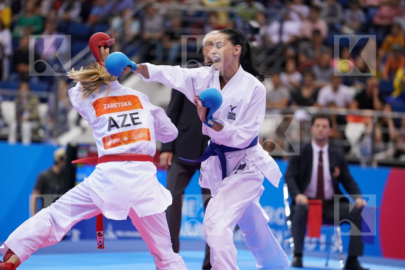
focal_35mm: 198
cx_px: 202
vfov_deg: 6.9
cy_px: 135
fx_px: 2227
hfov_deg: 10.4
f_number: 2.8
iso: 1600
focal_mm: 198
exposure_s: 1/1000
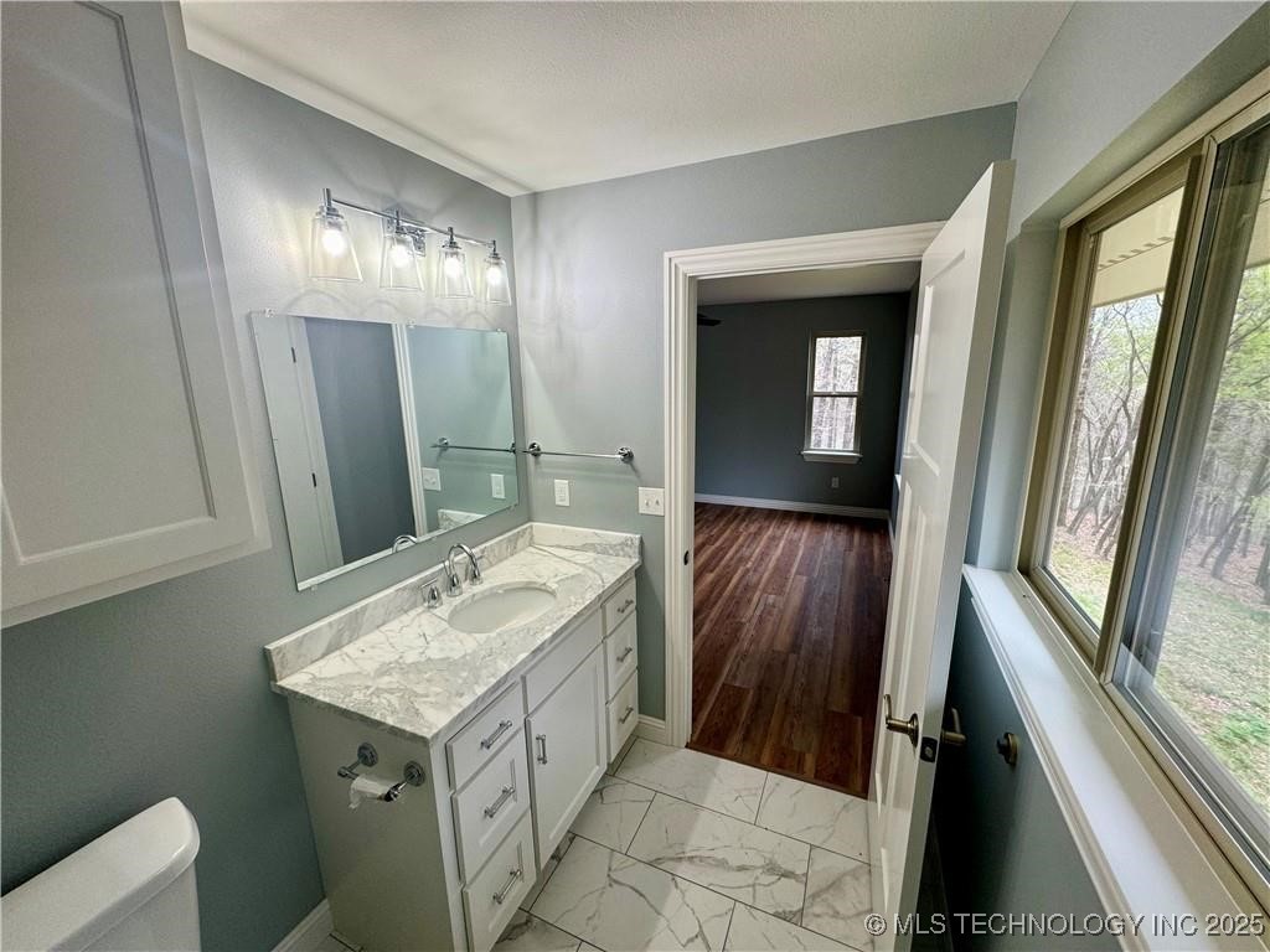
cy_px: 476
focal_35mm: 14
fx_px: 514
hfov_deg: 102.1
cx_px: 635
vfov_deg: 85.7
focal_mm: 2.22
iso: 100
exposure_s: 1/120
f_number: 2.2
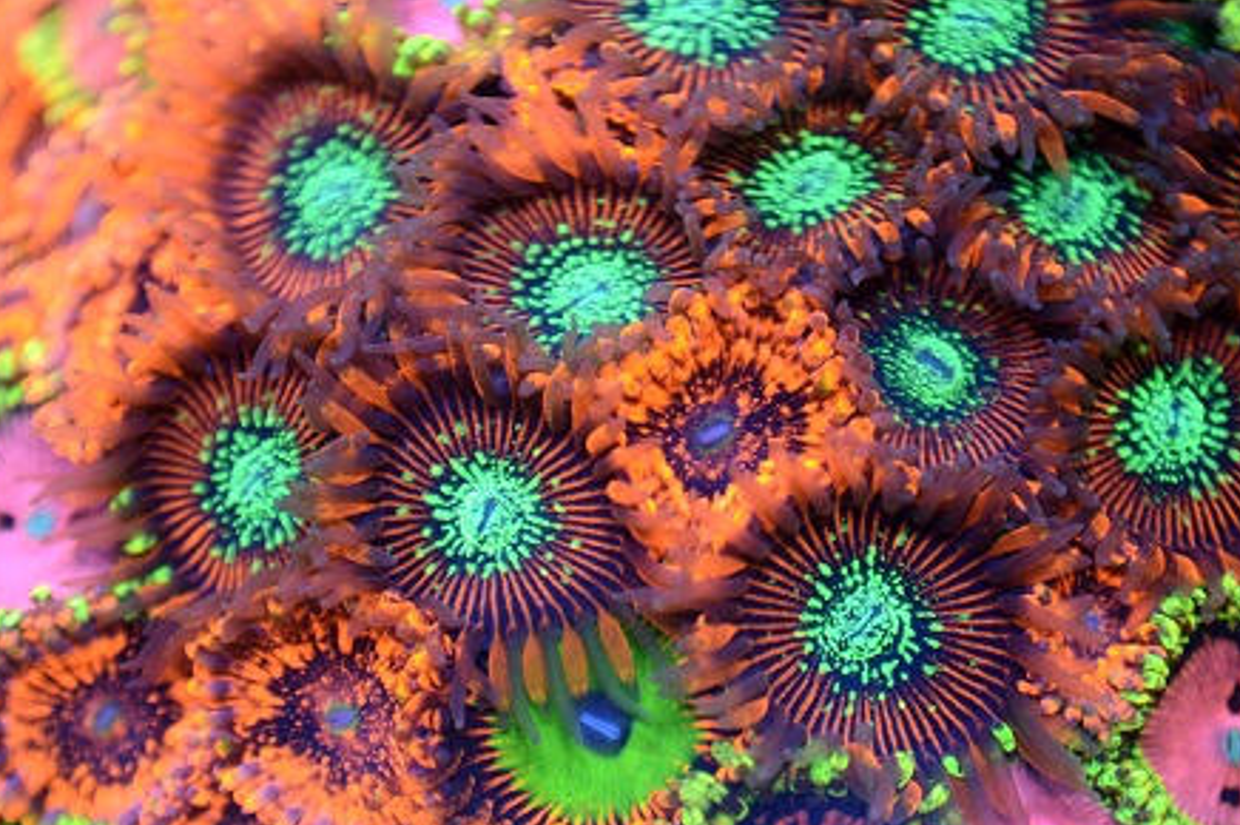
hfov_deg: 21.6
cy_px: 422
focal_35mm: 95
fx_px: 3255
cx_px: 671
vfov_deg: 14.4
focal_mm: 55
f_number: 5.6
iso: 800
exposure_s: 1/30
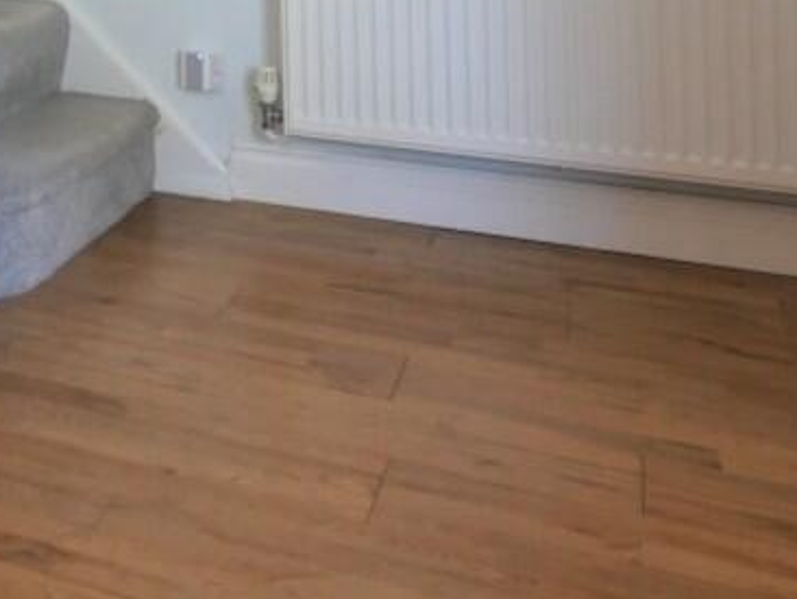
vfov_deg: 22.6
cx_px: -135
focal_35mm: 56
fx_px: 1290
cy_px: -230
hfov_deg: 29.9
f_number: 4
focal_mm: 10
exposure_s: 1/60
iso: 800
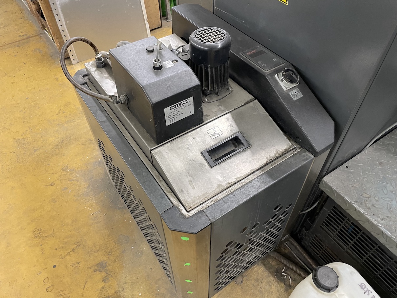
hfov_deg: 67.3
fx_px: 298
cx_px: 198
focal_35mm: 26
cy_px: 149
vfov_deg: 53.0
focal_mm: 4.2
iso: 160
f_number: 1.6
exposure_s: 1/50
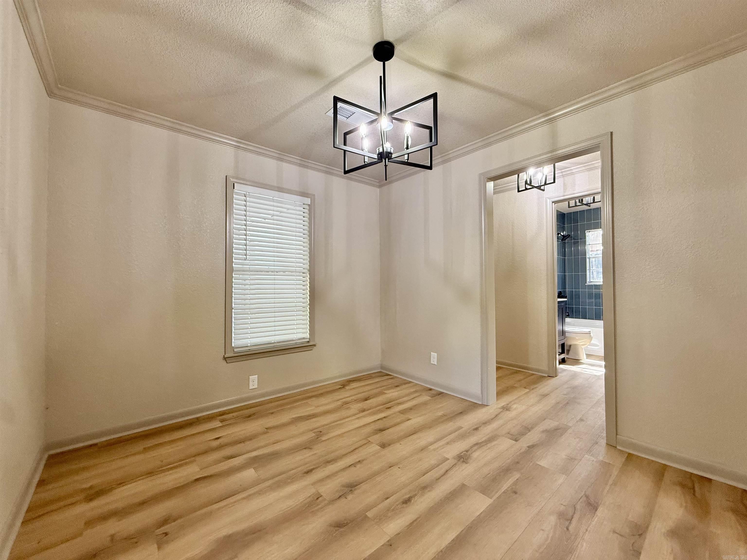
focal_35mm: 14
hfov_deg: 102.1
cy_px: 280
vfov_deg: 85.7
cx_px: 374
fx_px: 302
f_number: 2.2
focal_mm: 2.22
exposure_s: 1/120
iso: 250
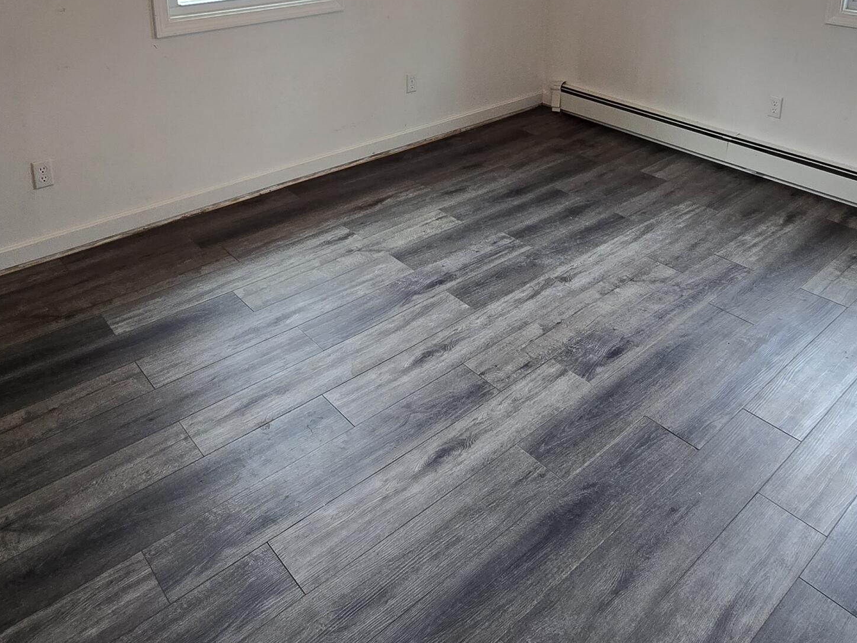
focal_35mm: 27
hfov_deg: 65.3
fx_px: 668
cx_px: 439
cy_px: 89
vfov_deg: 47.2
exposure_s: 1/60
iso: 250
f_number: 2.2
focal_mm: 2.2
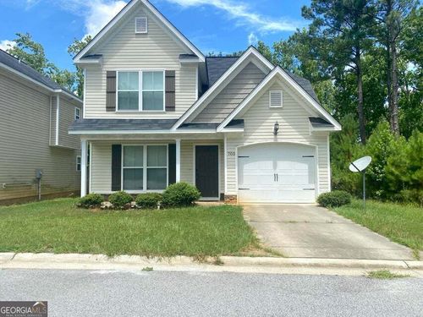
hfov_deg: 67.3
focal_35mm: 26
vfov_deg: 53.1
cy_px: 158
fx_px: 318
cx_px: 212
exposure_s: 1/2105
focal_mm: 4.25
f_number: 1.8
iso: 32
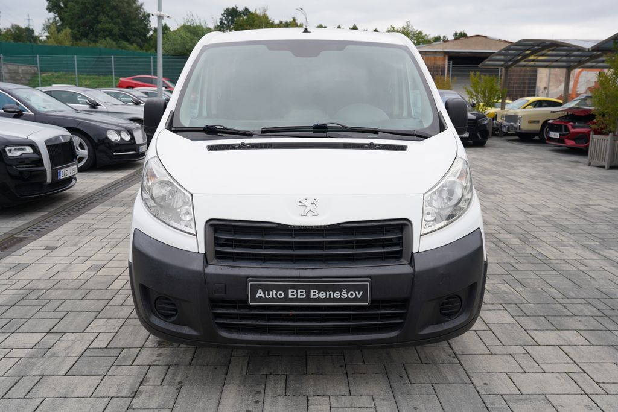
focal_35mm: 32
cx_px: 309
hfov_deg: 58.7
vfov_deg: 41.1
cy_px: 206
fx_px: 549
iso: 100
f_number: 5.6
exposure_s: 1/125
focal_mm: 32
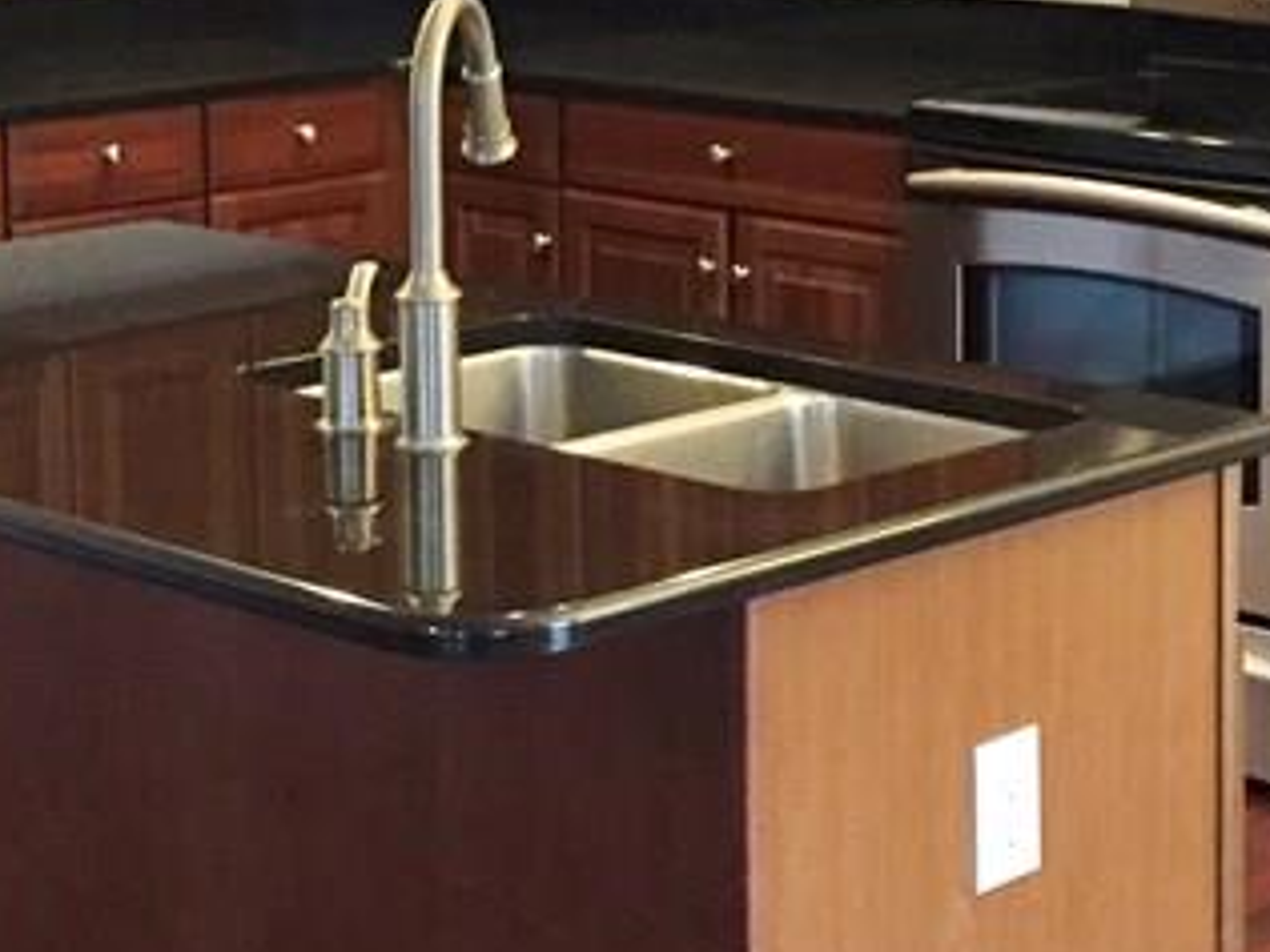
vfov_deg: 15.6
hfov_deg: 20.8
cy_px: 104
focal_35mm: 94
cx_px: 784
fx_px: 3449
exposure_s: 1/30
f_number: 2.2
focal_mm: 4.15
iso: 250
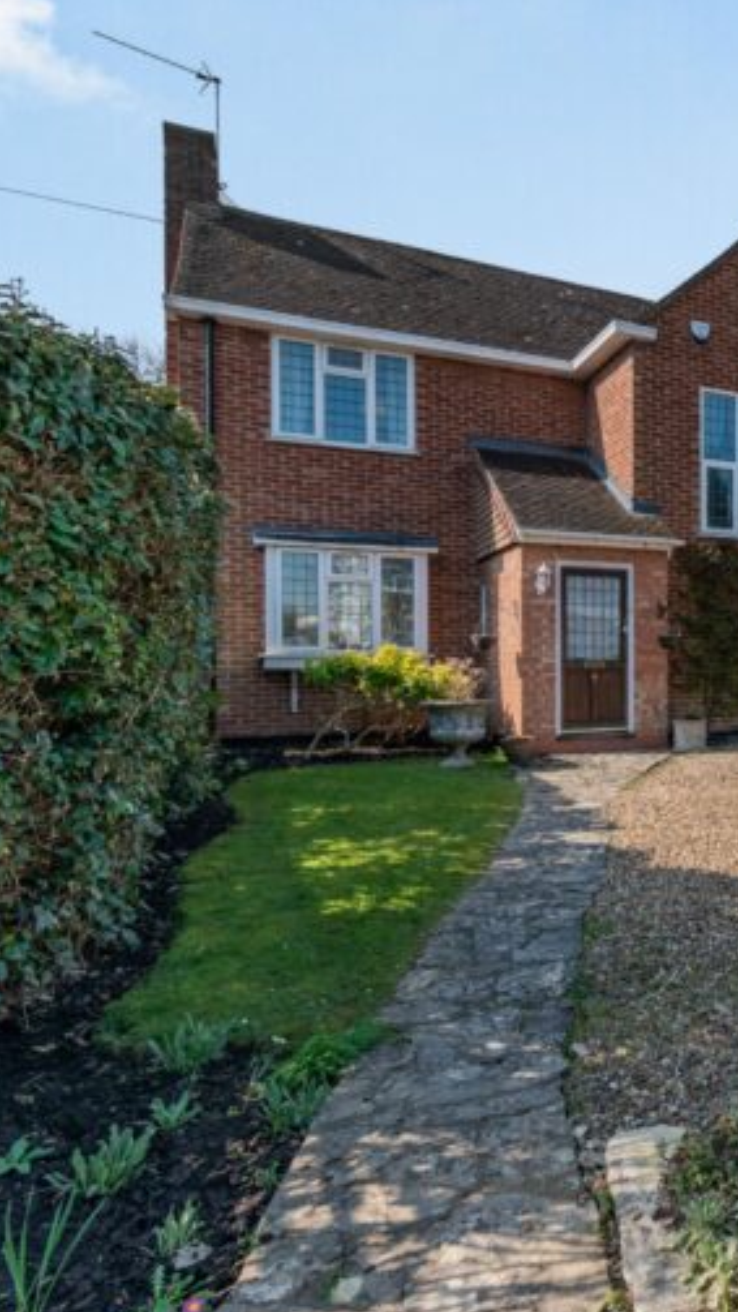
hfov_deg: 39.1
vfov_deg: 76.3
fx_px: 835
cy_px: 657
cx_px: 814
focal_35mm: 24
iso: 100
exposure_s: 1/250
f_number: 8
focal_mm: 10
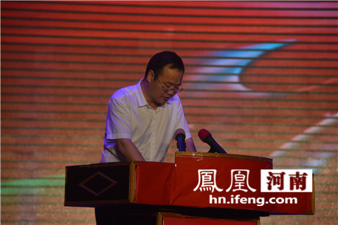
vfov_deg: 5.2
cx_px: 169
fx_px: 2461
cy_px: 112
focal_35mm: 262
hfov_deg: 7.9
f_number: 5.6
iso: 800
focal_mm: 175
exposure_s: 1/320
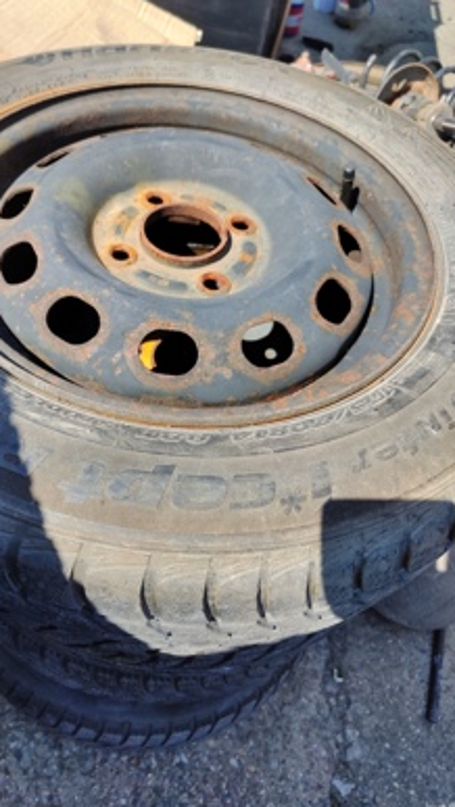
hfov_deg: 42.7
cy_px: 400
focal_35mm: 27
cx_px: 177
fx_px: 578
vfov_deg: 69.8
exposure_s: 1/2083
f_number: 1.88
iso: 50
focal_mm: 5.59
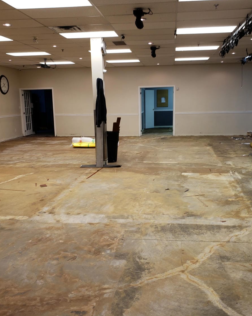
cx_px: 135
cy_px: 158
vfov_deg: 52.8
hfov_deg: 43.3
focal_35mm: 34
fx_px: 317
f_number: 2.4
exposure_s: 1/20
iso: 64
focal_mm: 4.3
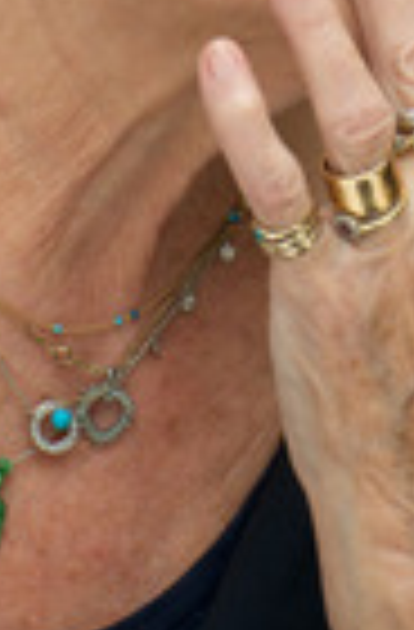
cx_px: 344
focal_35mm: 387
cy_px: -252
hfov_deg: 3.5
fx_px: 6742
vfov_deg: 5.3
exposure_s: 1/60
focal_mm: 135
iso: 400
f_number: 7.1
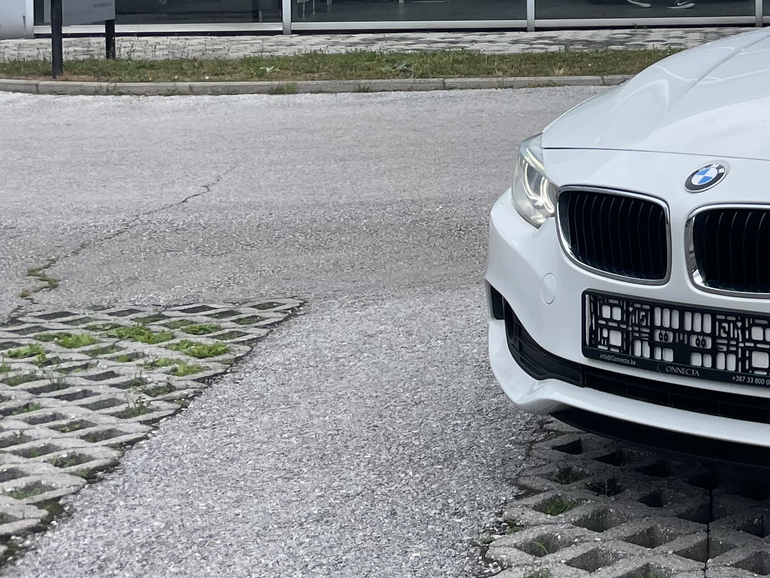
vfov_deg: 19.5
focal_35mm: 73
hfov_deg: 22.8
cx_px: 1079
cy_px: -8
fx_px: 1624
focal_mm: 4.2
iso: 32
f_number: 1.6
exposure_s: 1/1276
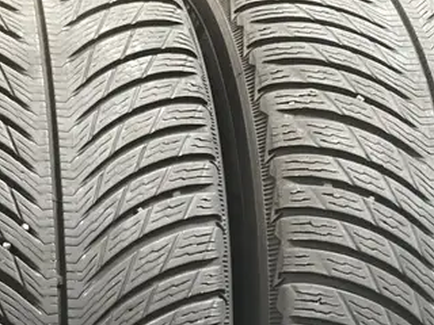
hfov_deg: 28.0
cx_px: -4
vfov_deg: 21.2
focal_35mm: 65
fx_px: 815
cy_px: 376
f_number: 1.6
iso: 320
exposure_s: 1/60
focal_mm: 4.2
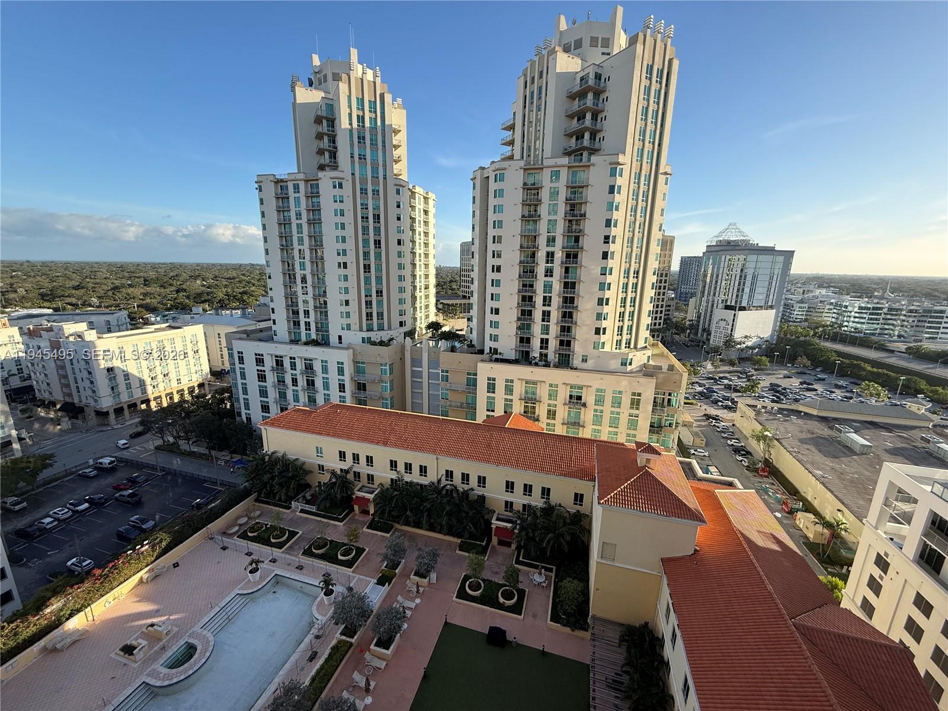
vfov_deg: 85.7
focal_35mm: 14
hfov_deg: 102.1
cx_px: 474
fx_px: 383
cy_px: 356
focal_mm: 2.22
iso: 50
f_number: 2.2
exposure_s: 1/799
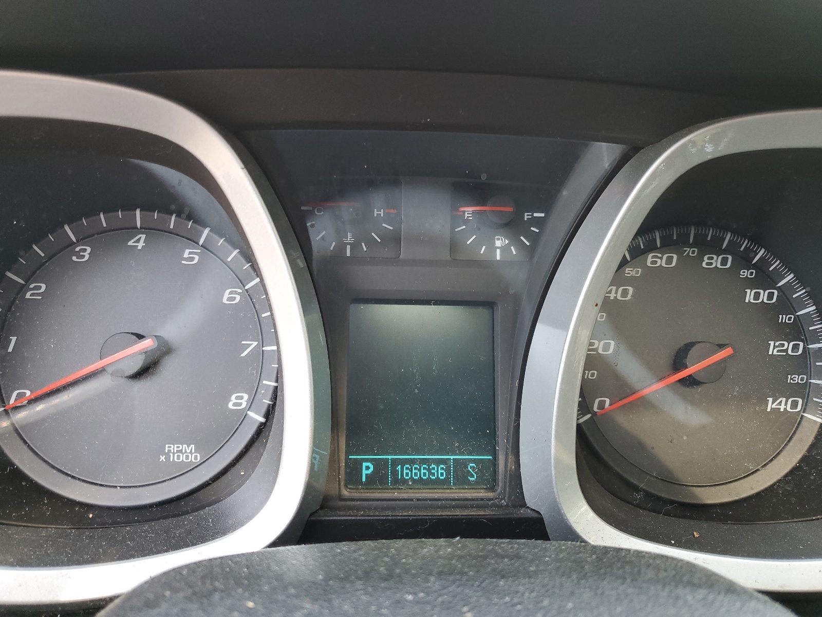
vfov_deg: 53.1
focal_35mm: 26
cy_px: 308
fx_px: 617
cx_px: 411
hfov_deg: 67.3
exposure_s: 1/100
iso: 76
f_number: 1.5
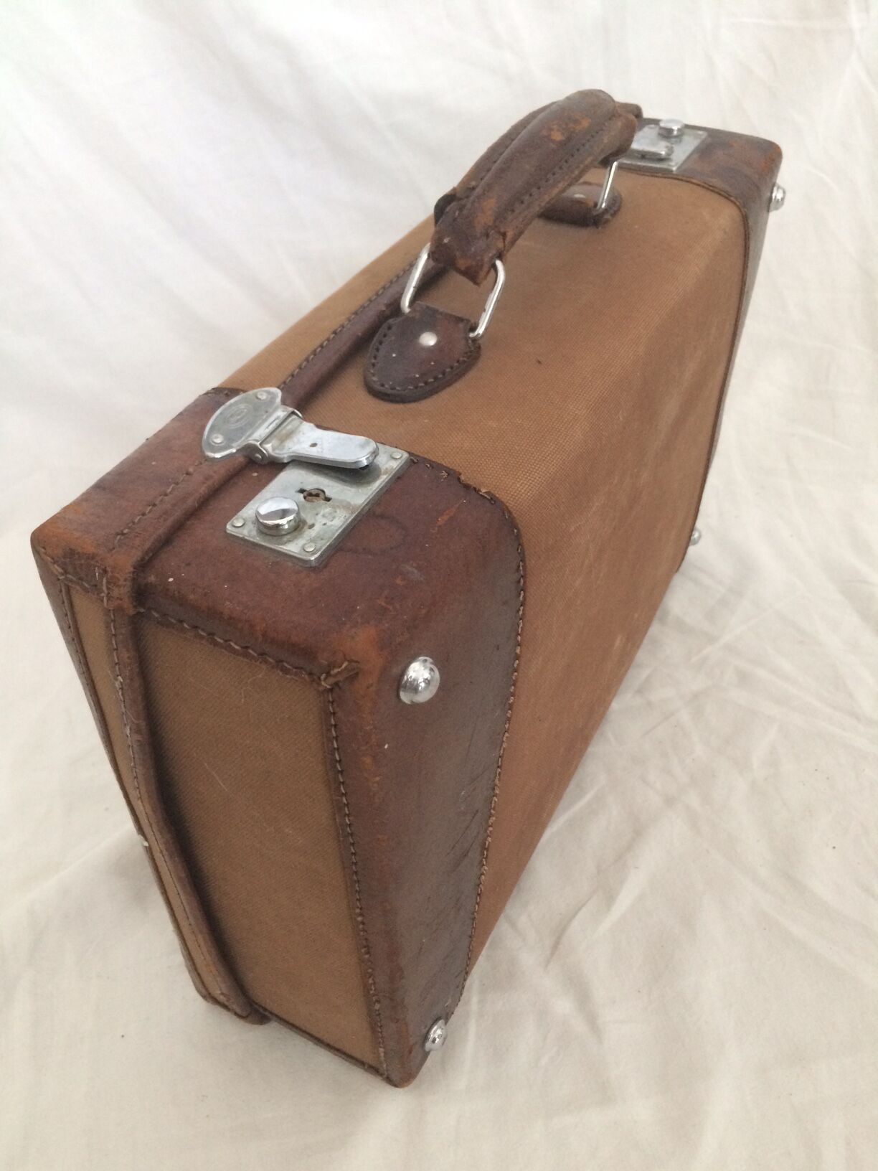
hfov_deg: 48.2
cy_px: 586
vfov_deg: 61.7
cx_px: 439
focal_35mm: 29
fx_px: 981
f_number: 2.2
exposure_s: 1/33
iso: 250
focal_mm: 4.15
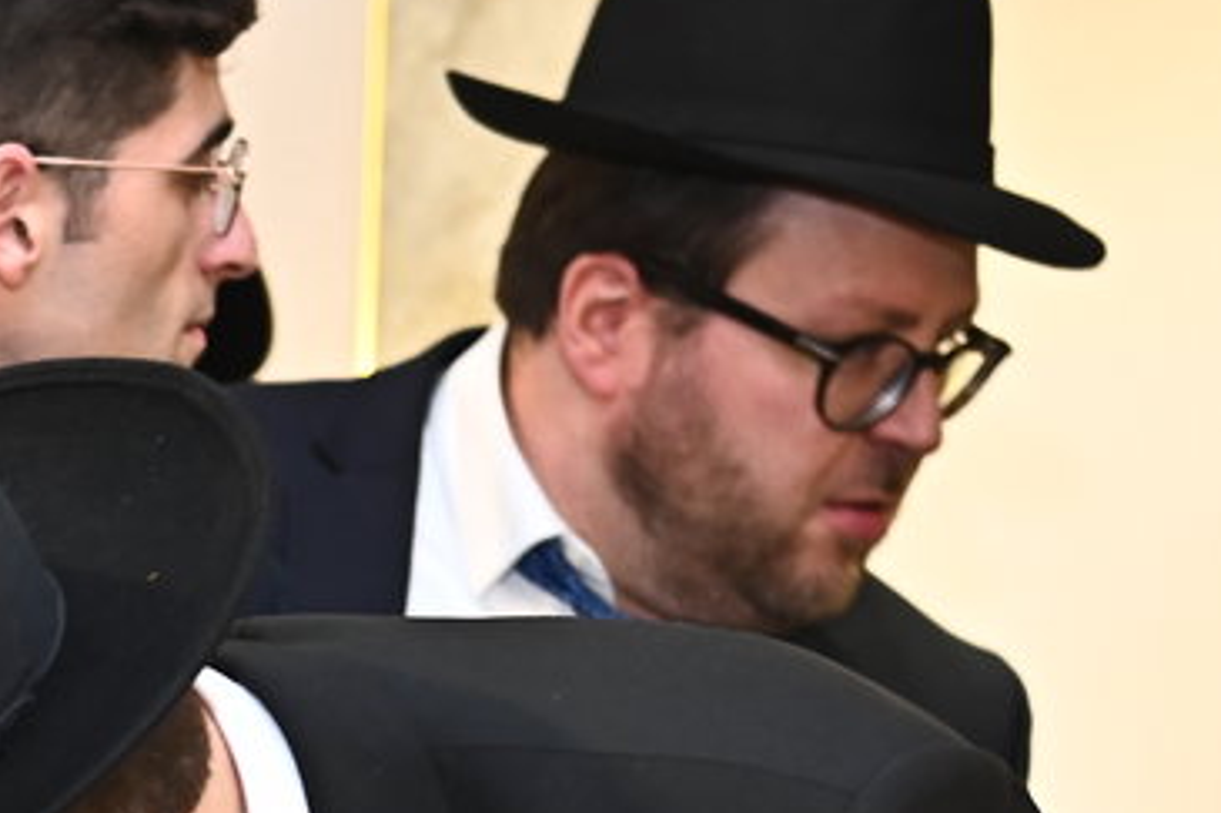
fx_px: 6509
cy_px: 1457
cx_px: -455
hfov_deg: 10.4
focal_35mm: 192
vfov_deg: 7.0
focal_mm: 50
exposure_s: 1/200
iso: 1000
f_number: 3.5
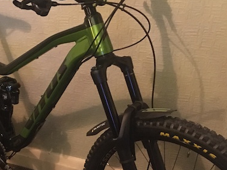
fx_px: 400
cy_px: 138
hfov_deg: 31.4
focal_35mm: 61
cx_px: 72
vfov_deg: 23.6
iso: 800
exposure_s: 1/17
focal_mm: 4.15
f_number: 2.2
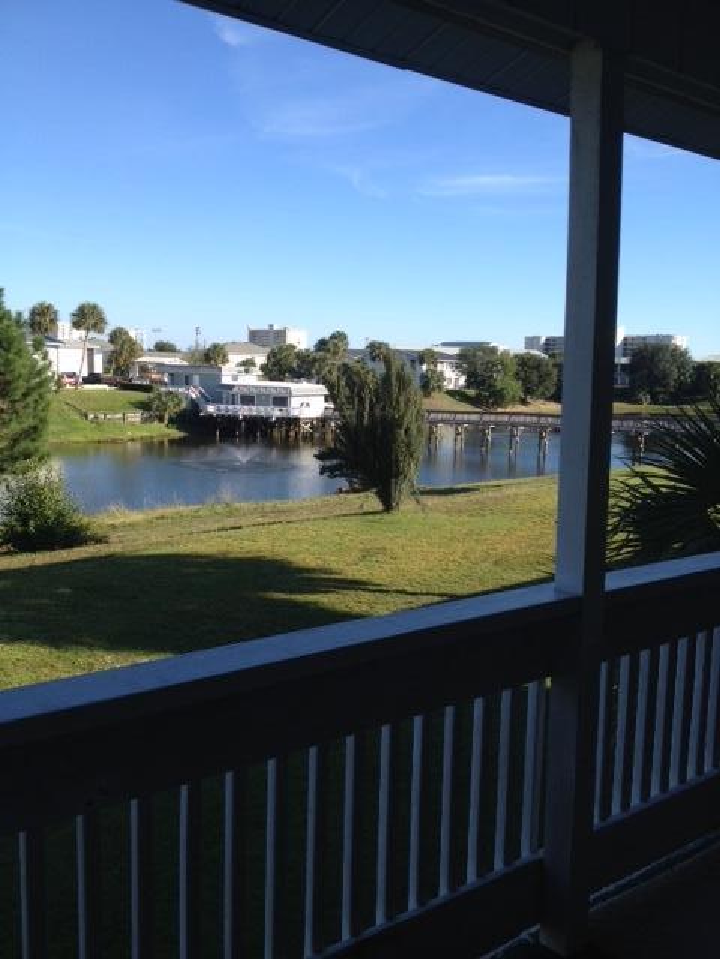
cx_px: 360
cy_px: 480
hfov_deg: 40.7
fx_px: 971
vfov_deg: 52.6
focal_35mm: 35
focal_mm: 4.28
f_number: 2.4
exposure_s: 1/1022
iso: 50
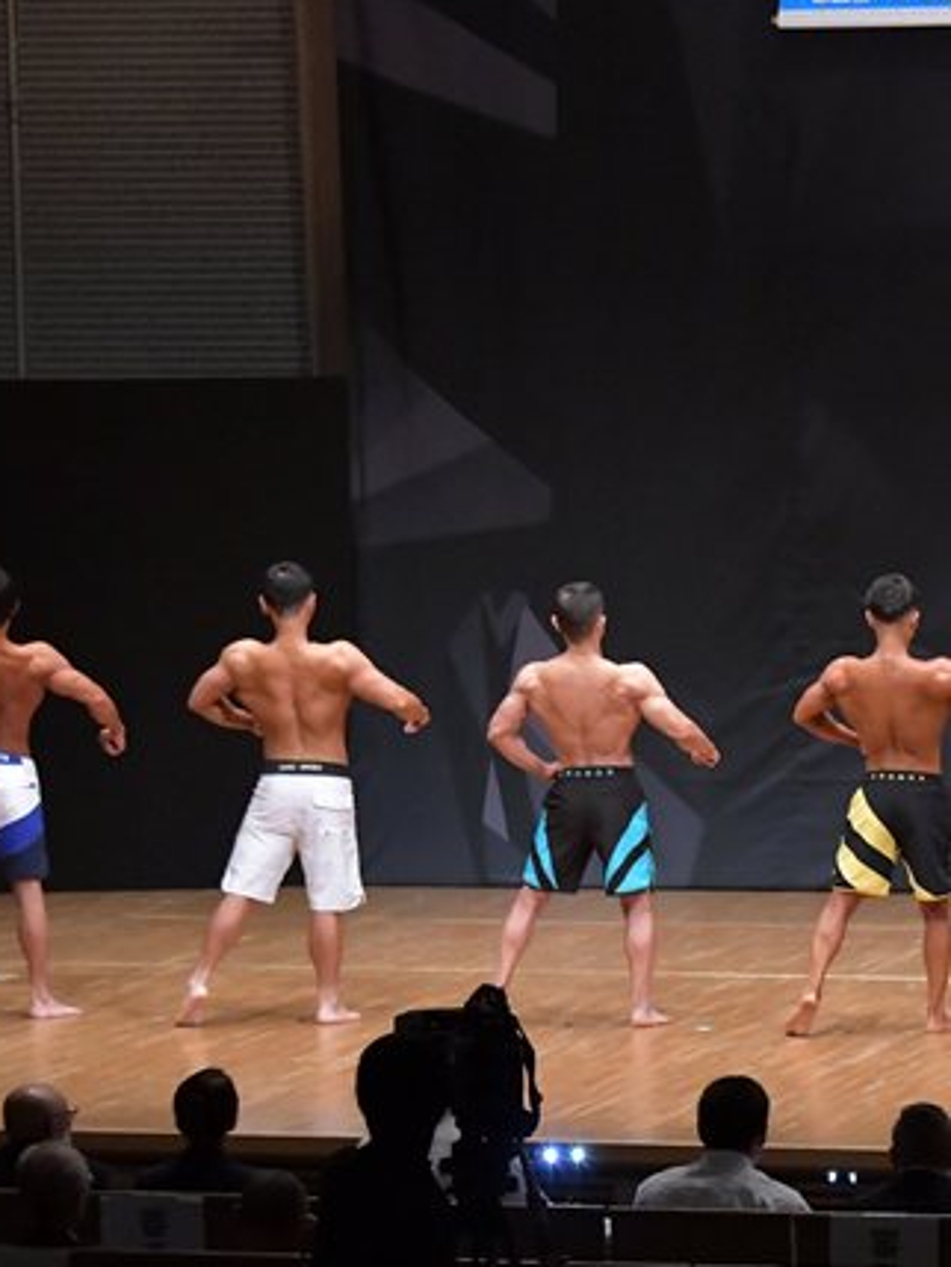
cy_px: 753
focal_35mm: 177
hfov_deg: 8.4
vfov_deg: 11.2
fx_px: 6480
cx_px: 820
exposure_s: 1/400
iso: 6400
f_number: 5.6
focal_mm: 68
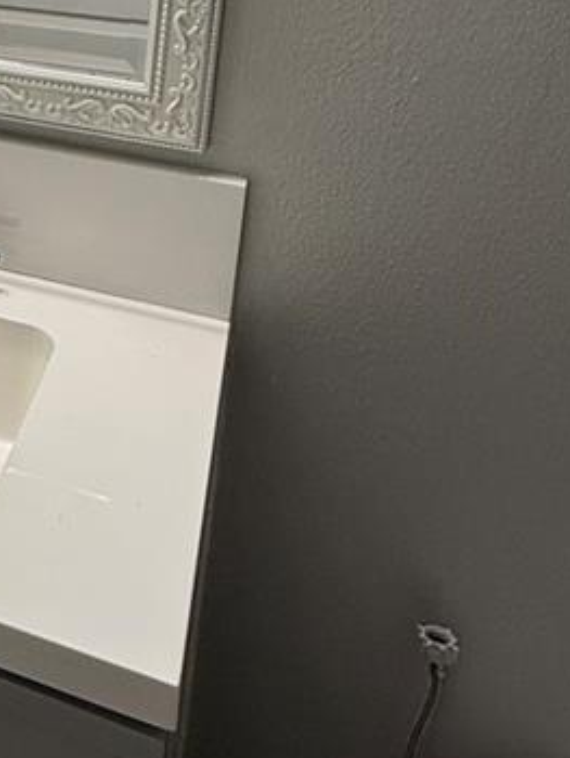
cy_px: -24
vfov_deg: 35.3
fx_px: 1053
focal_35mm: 48
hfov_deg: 26.1
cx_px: -160
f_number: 2.2
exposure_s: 1/120
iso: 125
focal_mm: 2.22
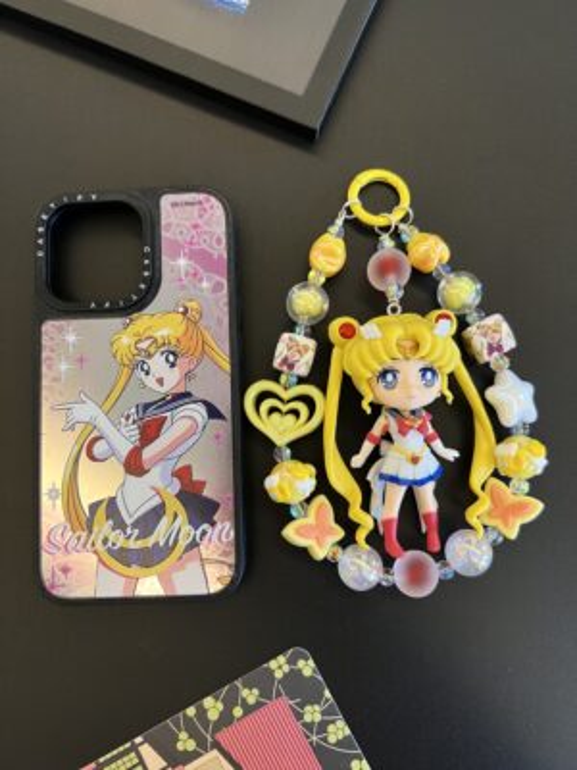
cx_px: 288
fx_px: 578
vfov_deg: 67.3
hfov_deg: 53.1
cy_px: 385
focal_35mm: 26
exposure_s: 1/50
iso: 100
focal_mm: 5.7
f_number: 1.5
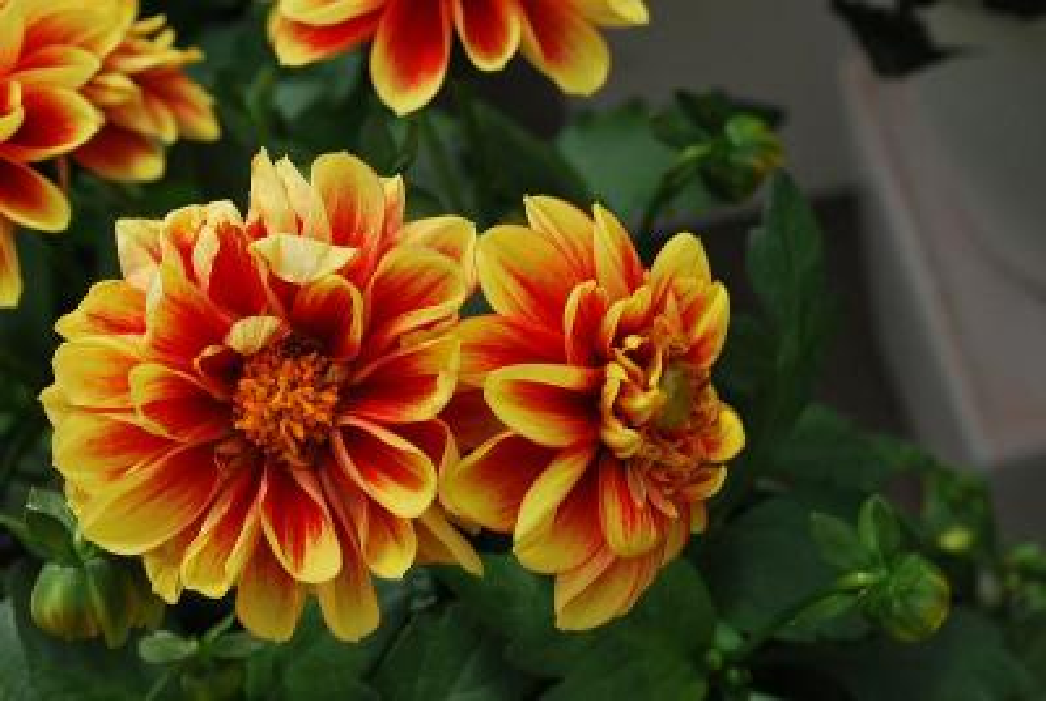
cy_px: 350
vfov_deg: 22.7
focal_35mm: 60
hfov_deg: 33.4
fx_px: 1746
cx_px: 523
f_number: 8
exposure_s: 1/60
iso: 100
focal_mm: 40
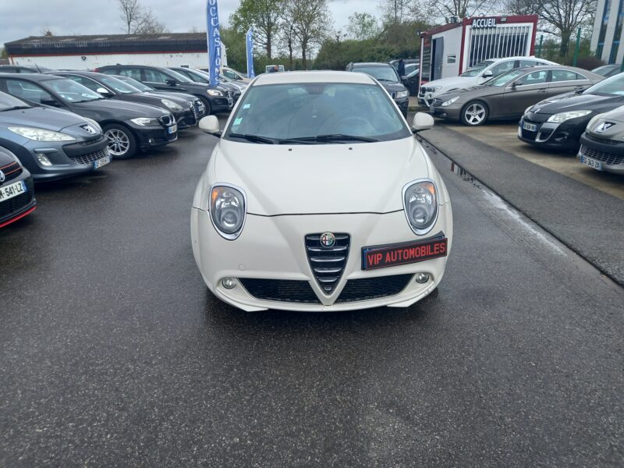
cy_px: 234
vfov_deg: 54.9
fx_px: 451
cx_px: 312
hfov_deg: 69.4
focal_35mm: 25
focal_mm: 4.6
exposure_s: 1/186
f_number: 2
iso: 25
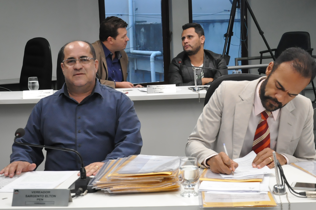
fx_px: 535
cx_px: 159
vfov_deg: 22.2
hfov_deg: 32.9
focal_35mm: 61
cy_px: 91
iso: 2000
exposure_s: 1/125
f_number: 5.6
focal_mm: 32
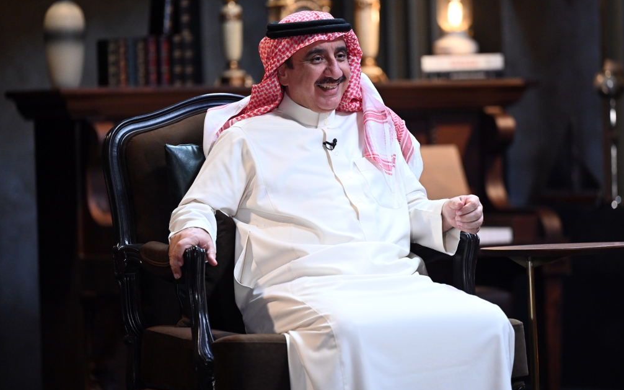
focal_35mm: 243
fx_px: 4132
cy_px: 185
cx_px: 367
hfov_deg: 8.6
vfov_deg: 5.4
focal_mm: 200
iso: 2500
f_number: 2.8
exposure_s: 1/80
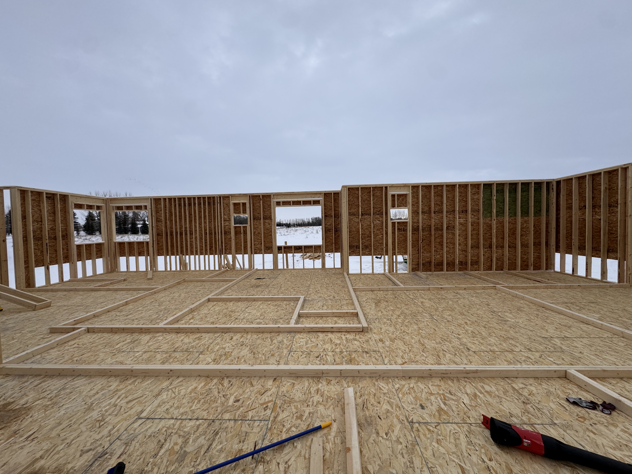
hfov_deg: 102.1
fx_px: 256
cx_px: 316
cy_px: 237
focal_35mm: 14
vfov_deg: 85.7
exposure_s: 1/3546
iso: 50
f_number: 2.2
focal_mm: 2.22
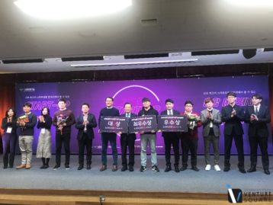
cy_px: 102
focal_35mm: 28
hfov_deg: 63.4
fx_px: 221
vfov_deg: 49.8
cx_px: 136
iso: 32
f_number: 1.8
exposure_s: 1/30
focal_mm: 3.99
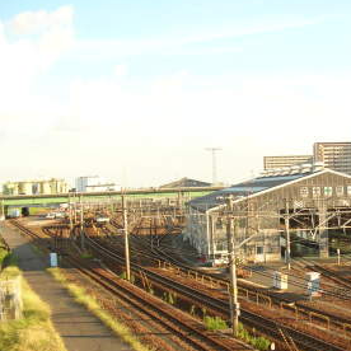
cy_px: 221
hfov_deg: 29.3
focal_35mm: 56
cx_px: 317
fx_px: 642
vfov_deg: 30.4
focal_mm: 5.8
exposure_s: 1/402
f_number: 2.8
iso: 71
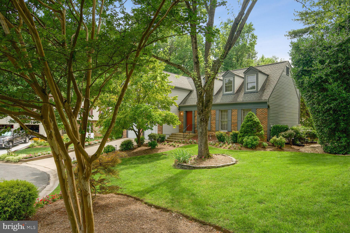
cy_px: 116
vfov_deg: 58.3
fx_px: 209
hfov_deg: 79.9
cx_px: 175
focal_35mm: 22
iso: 200
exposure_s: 1/640
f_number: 5.6
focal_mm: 21.5
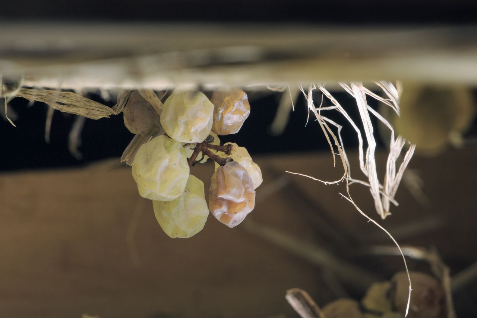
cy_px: 159
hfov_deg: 19.5
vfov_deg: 13.0
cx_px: 238
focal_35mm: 105
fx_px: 1390
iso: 400
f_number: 16
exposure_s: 1/250
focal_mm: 105
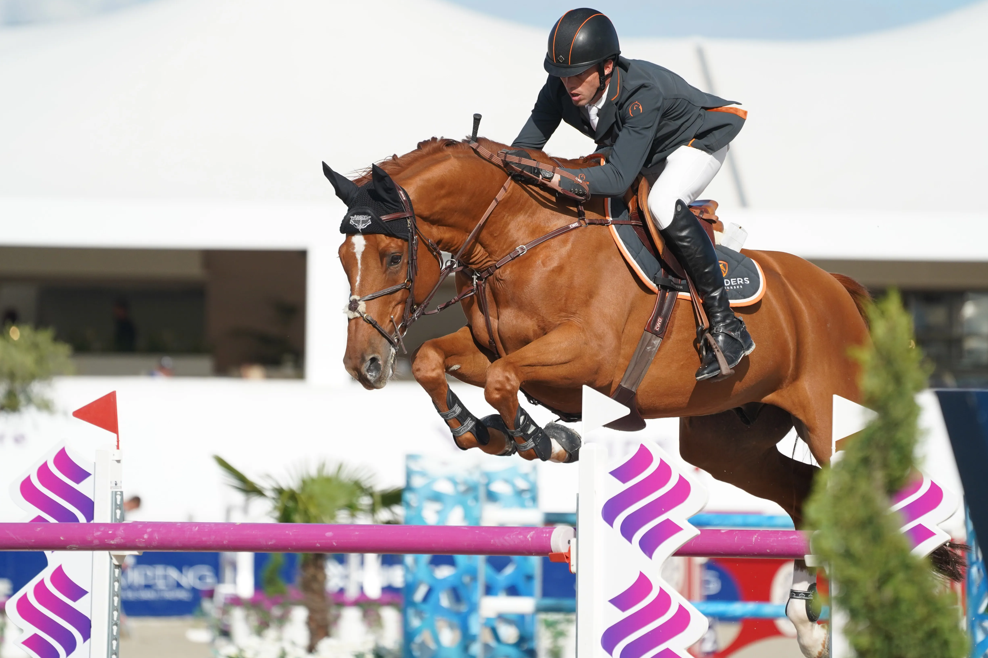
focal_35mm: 362
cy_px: 310
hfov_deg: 5.7
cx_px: 530
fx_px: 9934
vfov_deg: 3.8
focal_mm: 333
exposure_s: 1/3200
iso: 800
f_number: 5.6
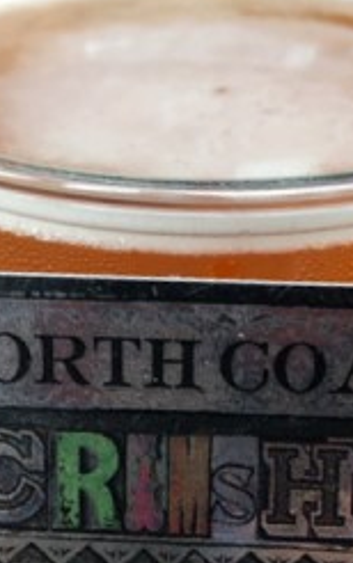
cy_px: 593
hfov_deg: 17.4
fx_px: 1153
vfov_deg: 25.8
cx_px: 234
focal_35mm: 75
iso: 25
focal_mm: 4.15
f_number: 2.2
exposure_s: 1/60
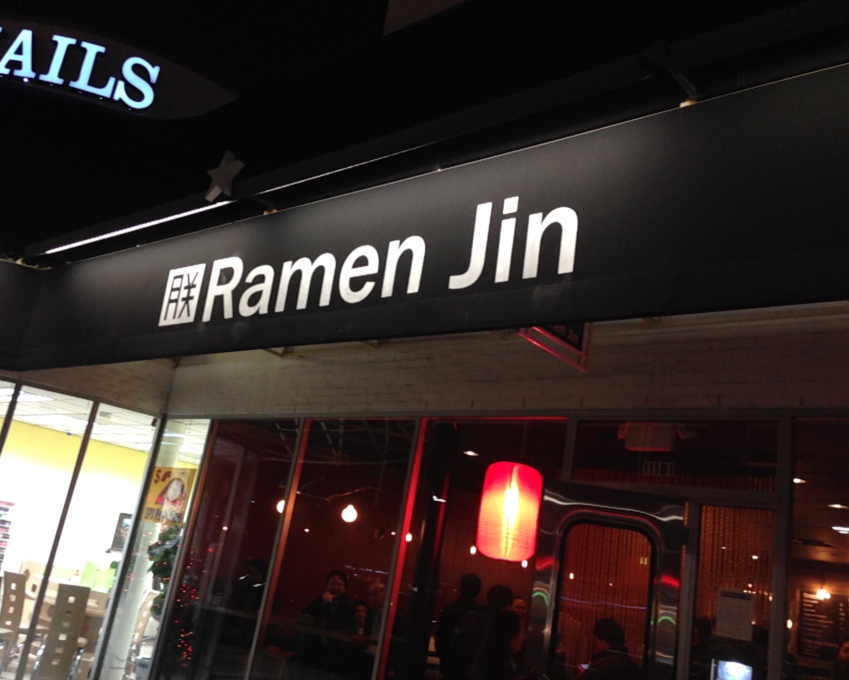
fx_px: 1734
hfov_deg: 27.5
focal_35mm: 69
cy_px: 341
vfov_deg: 22.2
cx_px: 424
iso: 250
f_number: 2.4
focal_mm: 4.12
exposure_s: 1/20
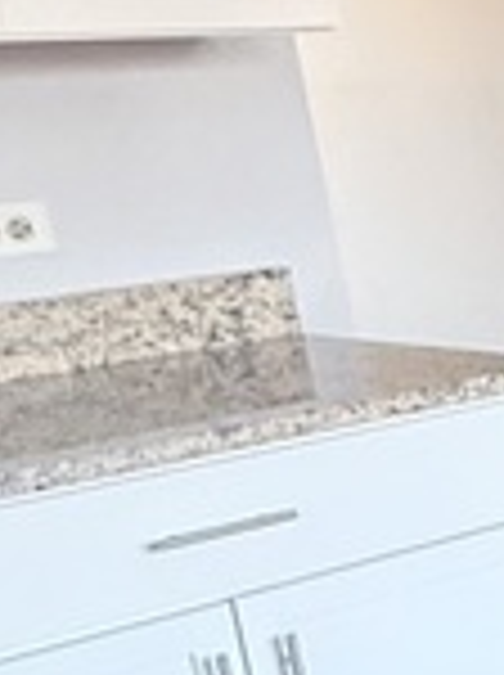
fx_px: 1966
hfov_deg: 9.7
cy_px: 513
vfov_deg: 19.3
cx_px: 1670
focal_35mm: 101
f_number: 2.2
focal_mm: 2.22
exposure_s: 1/69
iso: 400
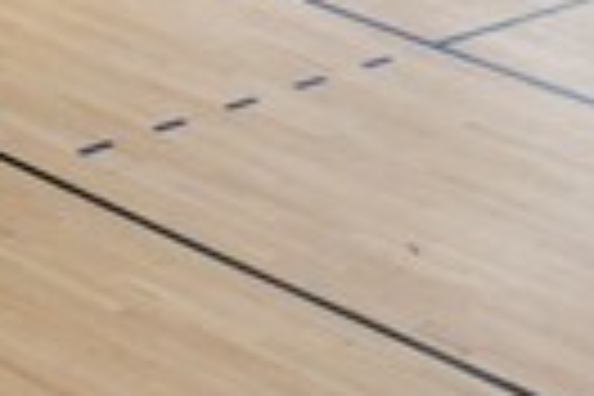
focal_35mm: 209
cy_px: -893
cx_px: 274
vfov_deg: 6.0
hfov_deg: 9.8
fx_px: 3448
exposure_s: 1/250
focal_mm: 18
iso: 720
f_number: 3.5
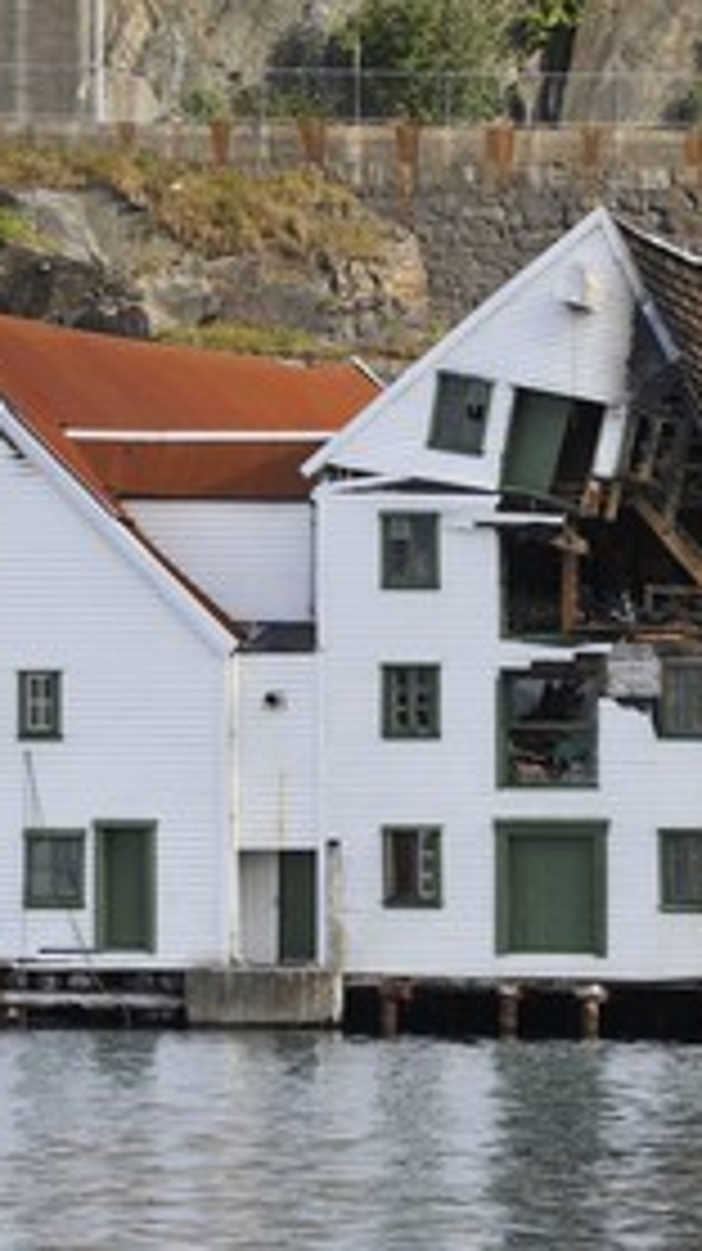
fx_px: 10509
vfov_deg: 6.8
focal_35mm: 317
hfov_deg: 3.8
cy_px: 626
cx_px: 306
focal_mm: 200
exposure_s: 1/160
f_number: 10
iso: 200
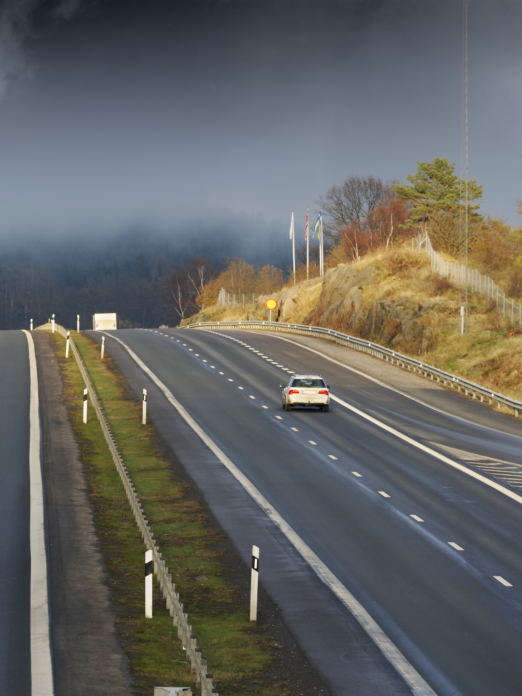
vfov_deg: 7.6
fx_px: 5248
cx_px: 12
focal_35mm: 261
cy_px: 349
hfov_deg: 5.7
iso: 200
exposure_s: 1/160
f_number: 7.1
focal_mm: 180
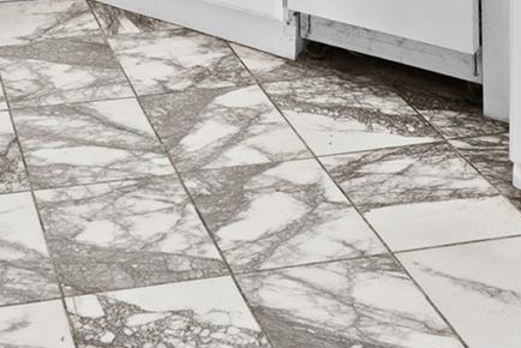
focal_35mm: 66
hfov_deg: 29.2
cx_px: 48
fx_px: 956
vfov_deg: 15.2
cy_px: -410
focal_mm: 14
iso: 500
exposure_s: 1/6
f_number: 9
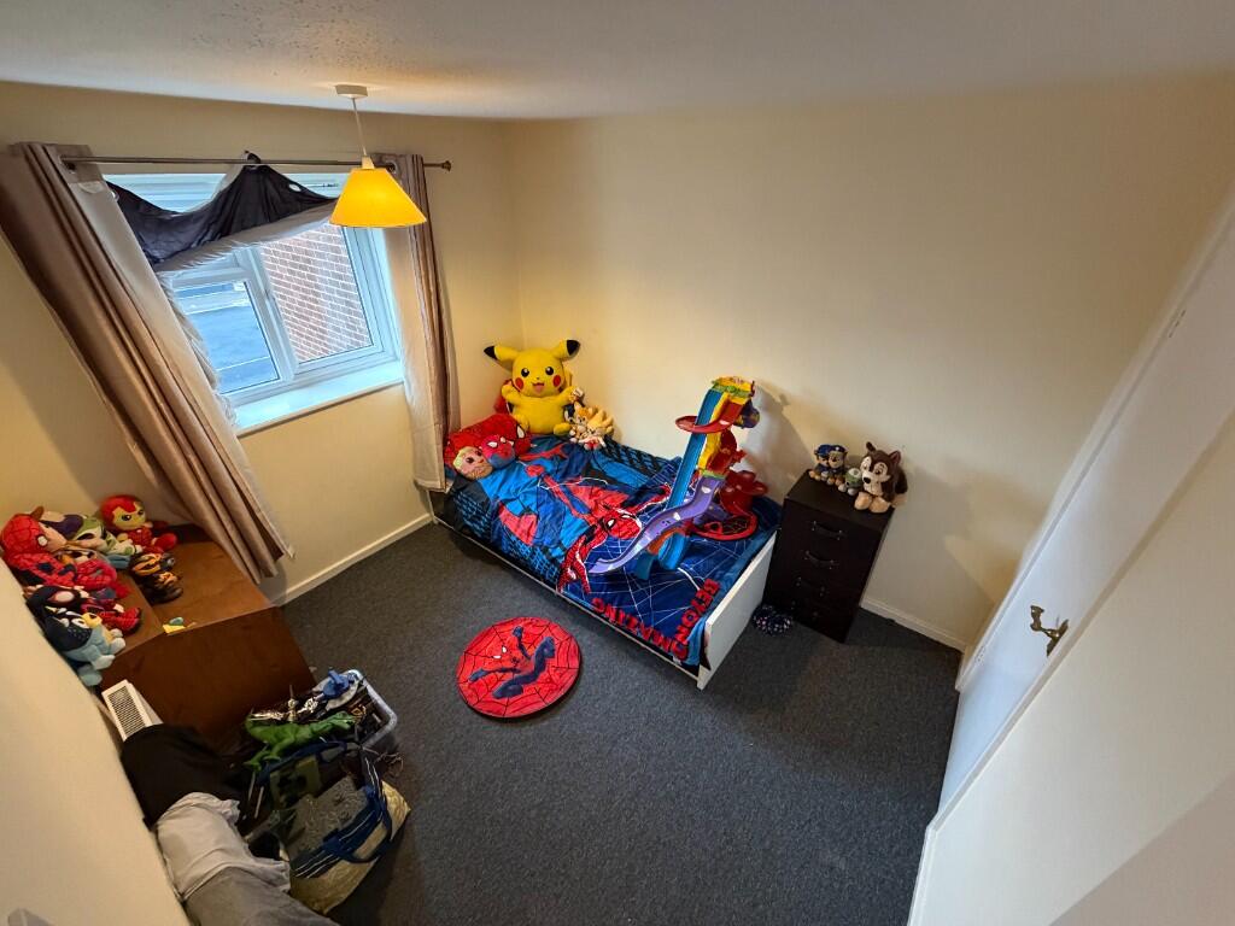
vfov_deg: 85.7
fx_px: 499
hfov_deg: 102.1
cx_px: 618
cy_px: 463
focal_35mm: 14
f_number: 2.2
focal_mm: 2.22
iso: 640
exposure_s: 1/50
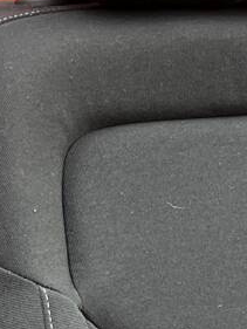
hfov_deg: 9.5
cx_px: 453
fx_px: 1407
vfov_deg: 12.4
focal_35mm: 148
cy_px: 558
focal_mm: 5.1
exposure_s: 1/121
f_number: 1.6
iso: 64
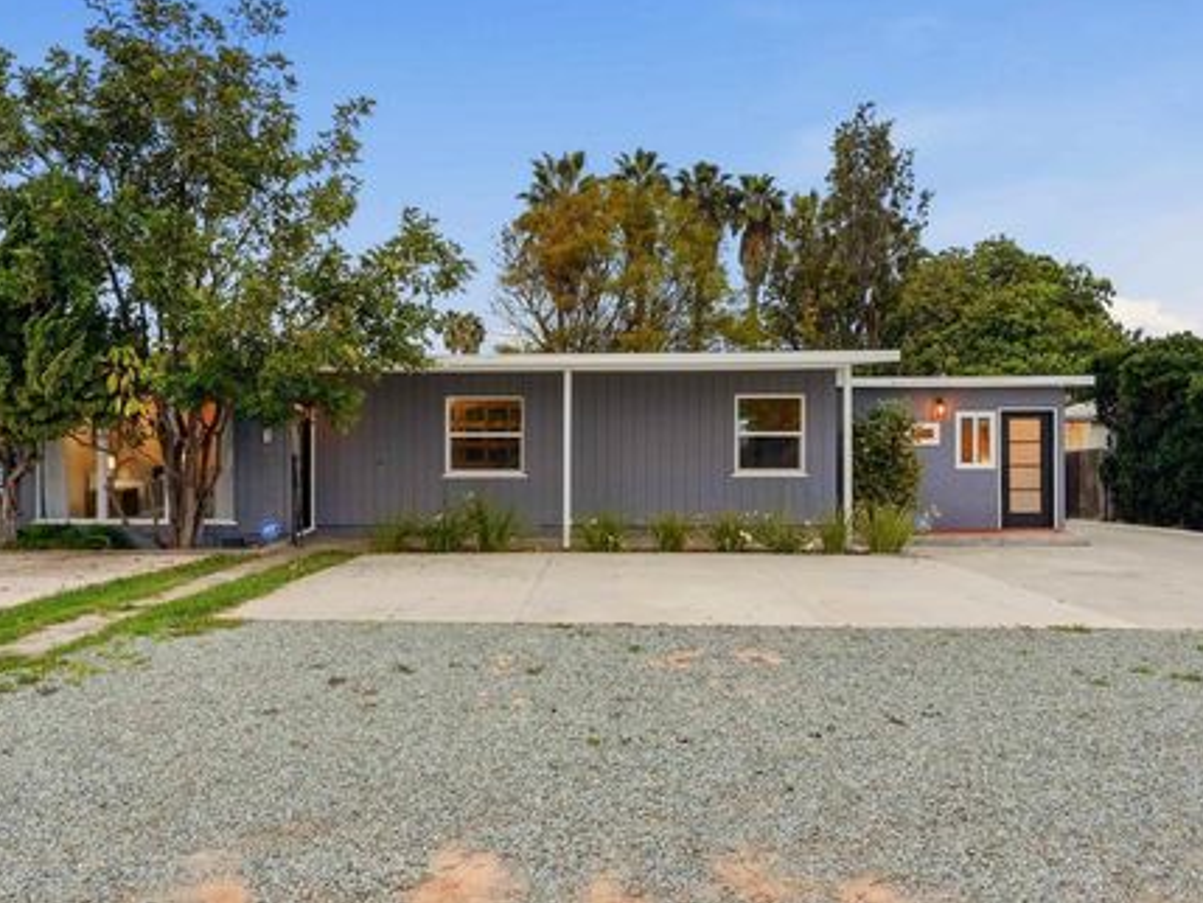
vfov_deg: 49.8
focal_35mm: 28
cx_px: 583
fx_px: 973
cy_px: 439
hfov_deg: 63.4
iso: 125
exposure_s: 1/80
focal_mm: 16.8
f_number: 11
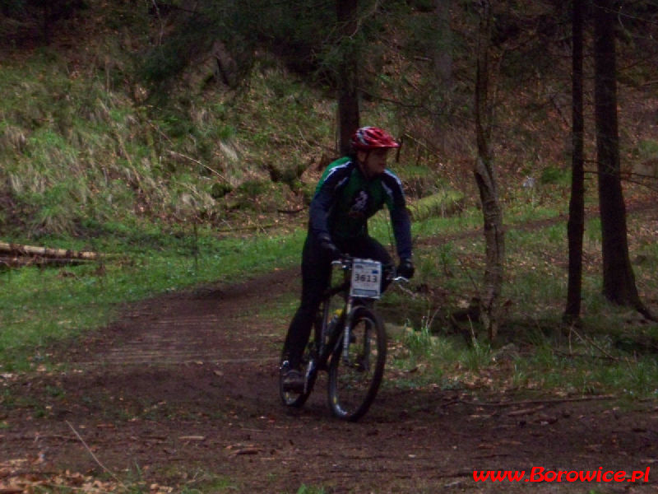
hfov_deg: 16.8
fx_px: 2224
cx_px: 329
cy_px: 247
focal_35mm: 117
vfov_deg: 12.7
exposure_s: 1/125
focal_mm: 19.2
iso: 400
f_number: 4.4
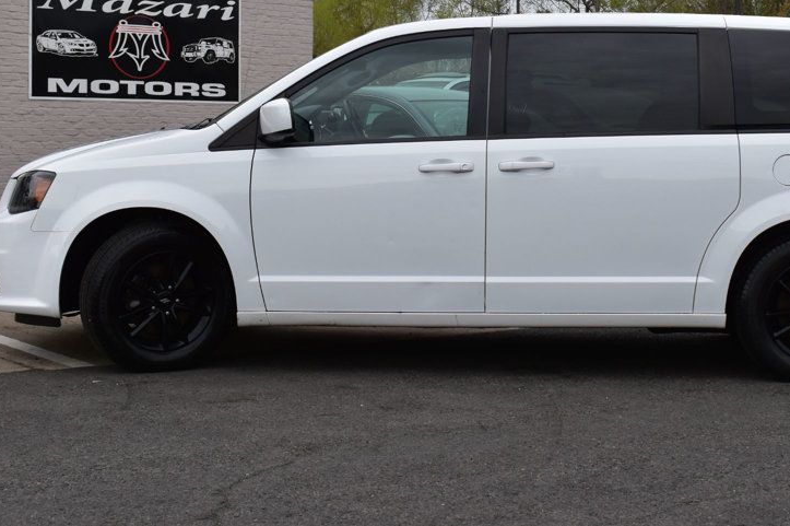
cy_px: 154
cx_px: 518
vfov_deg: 19.9
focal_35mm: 68
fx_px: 1491
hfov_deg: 29.5
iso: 400
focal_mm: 32
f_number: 11
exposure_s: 1/400
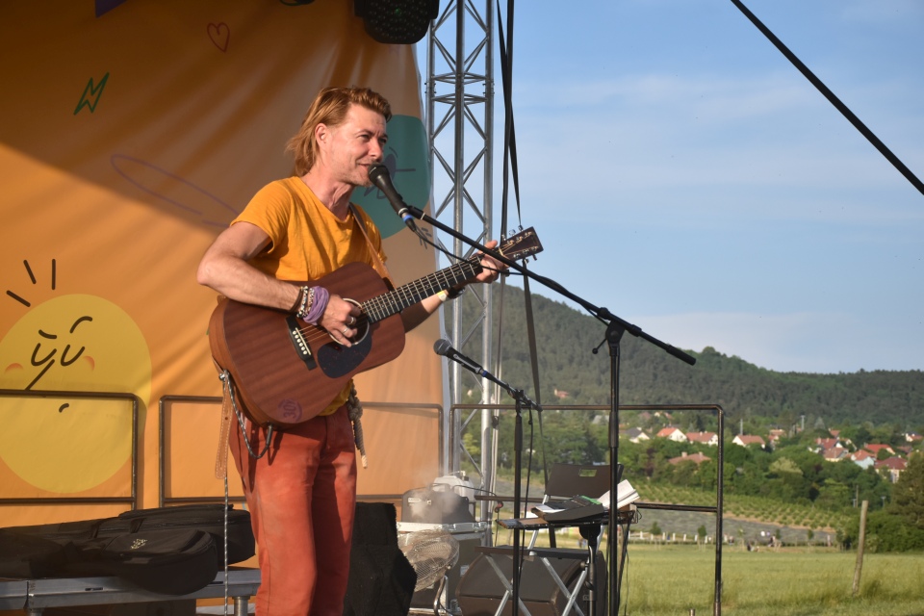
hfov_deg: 27.0
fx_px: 1925
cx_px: 462
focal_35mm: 75
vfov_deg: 18.2
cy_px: 308
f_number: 5.6
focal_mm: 50
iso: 400
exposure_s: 1/1250
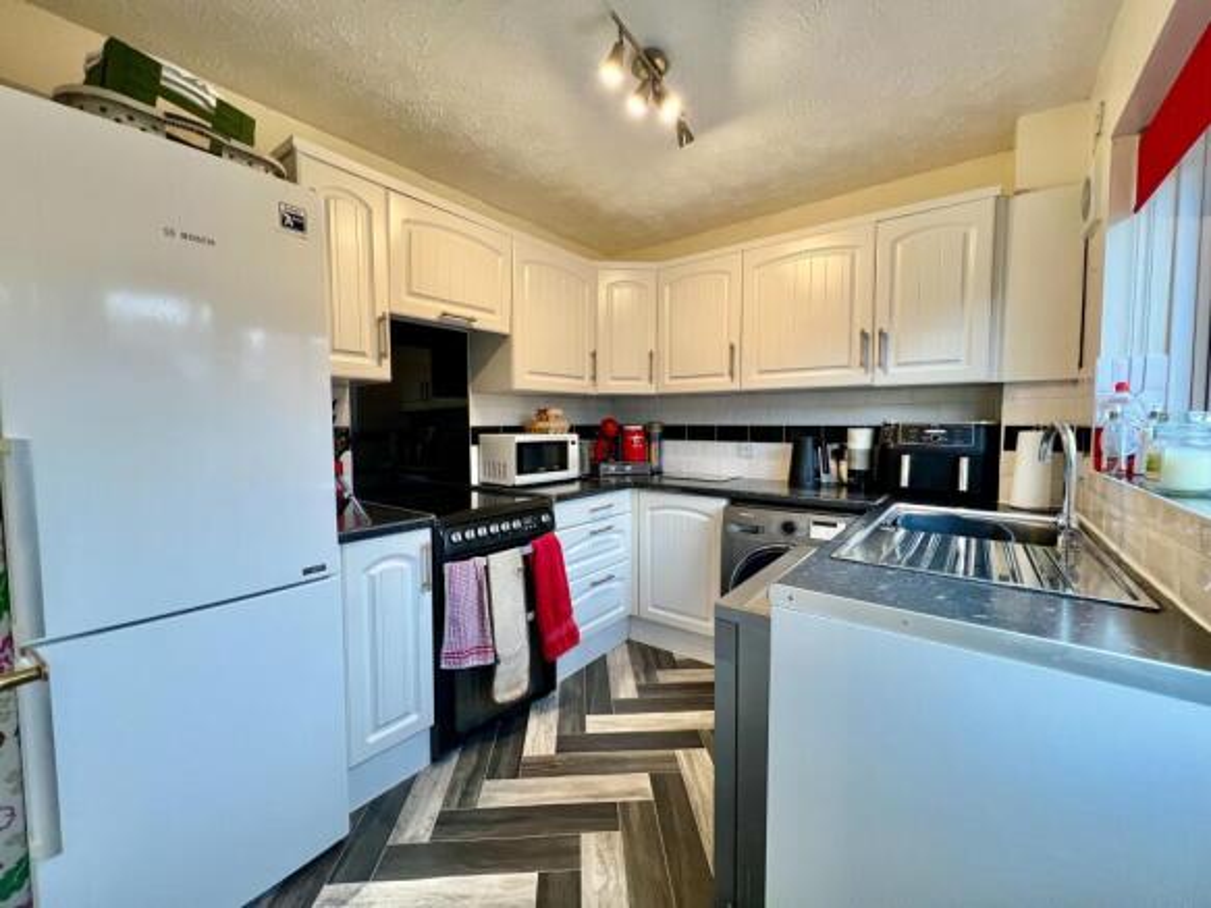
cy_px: 454
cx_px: 606
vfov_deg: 89.9
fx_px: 455
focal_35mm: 13
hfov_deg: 106.2
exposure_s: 1/100
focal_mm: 1.57
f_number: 1.8
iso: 200
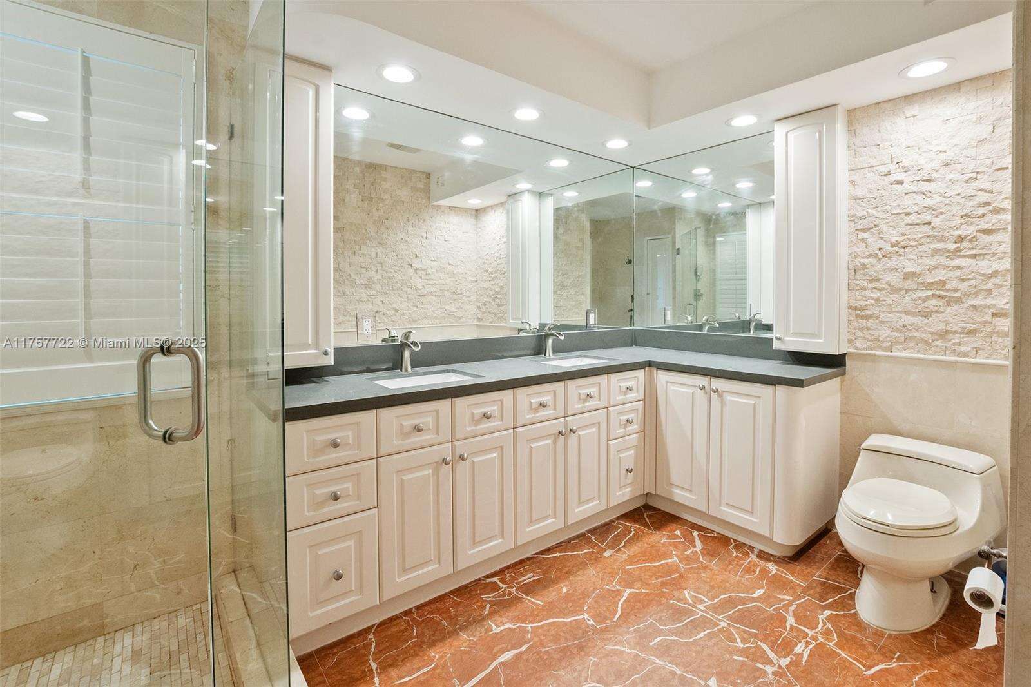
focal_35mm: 15
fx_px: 429
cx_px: 516
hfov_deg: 100.4
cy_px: 344
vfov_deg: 77.3
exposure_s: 1/15
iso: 2000
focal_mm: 10
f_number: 8
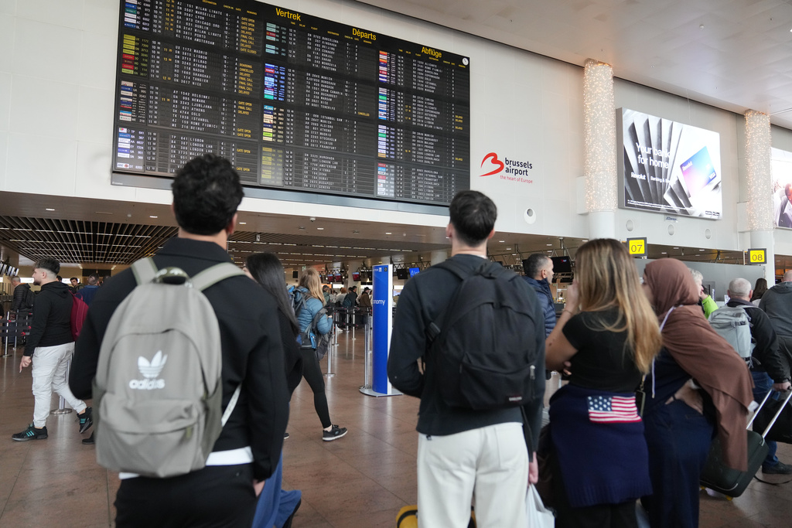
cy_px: 264
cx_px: 396
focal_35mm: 24
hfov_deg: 73.7
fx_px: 528
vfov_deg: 53.1
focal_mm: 24
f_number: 2.8
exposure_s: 1/640
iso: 3200
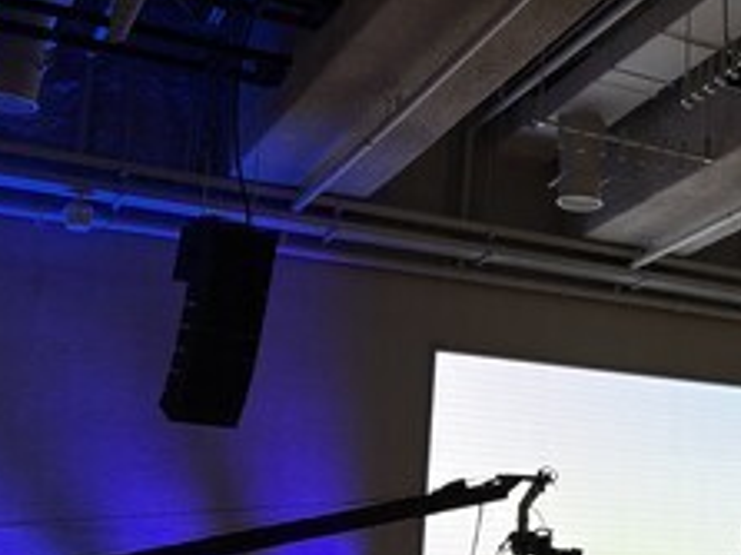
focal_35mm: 70
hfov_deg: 24.2
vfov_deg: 21.0
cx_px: 974
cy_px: 342
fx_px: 1498
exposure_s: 1/116
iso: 40
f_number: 1.6
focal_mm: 5.96
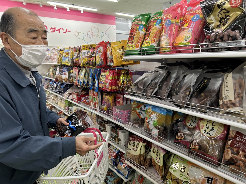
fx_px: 185
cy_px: 92
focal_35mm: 26
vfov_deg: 53.1
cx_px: 123
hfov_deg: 67.3
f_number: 1.5
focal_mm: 5.7
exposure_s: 1/120
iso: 100
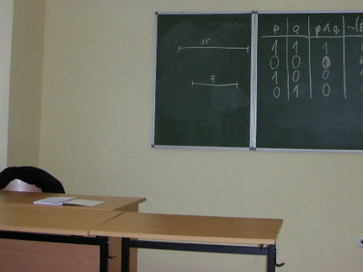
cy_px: 29
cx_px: 189
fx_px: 681
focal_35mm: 65
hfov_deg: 29.8
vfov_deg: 22.1
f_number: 3
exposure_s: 1/60.1
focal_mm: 5.8
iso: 142
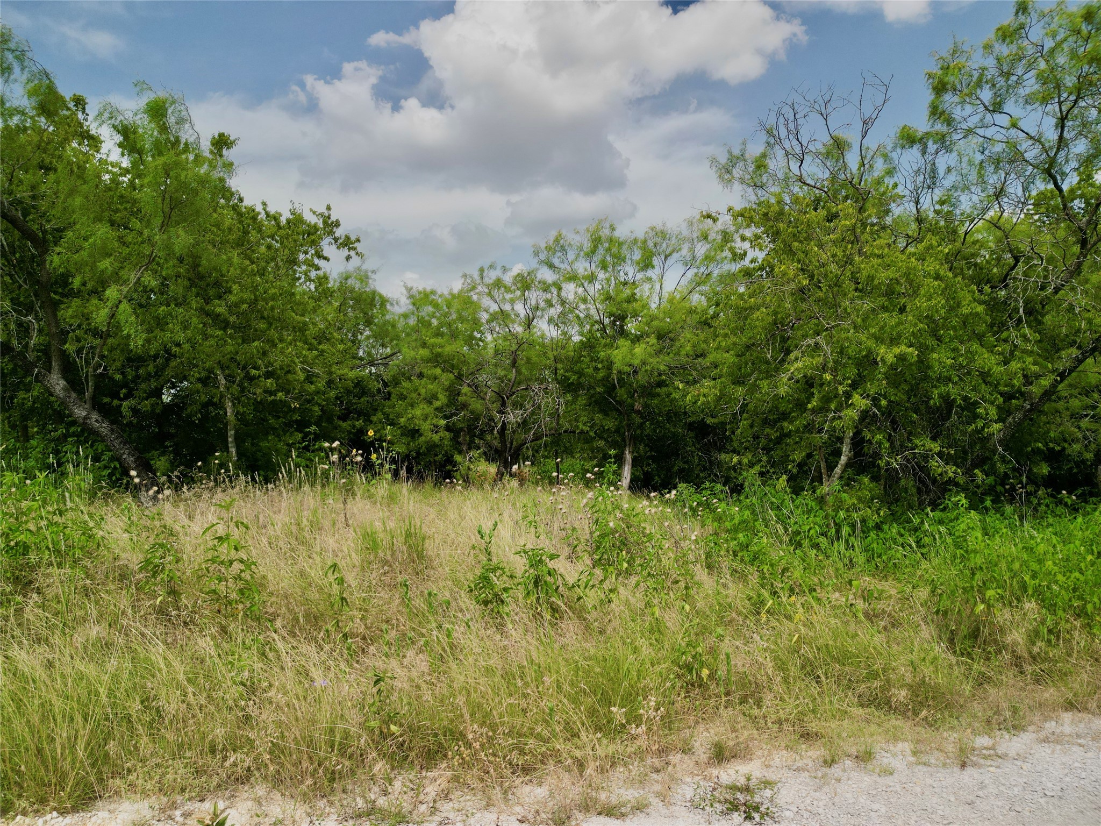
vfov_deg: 56.8
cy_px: 413
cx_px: 550
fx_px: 763
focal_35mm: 24
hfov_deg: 71.6
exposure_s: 1/1500
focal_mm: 6.72
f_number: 1.7
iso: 120
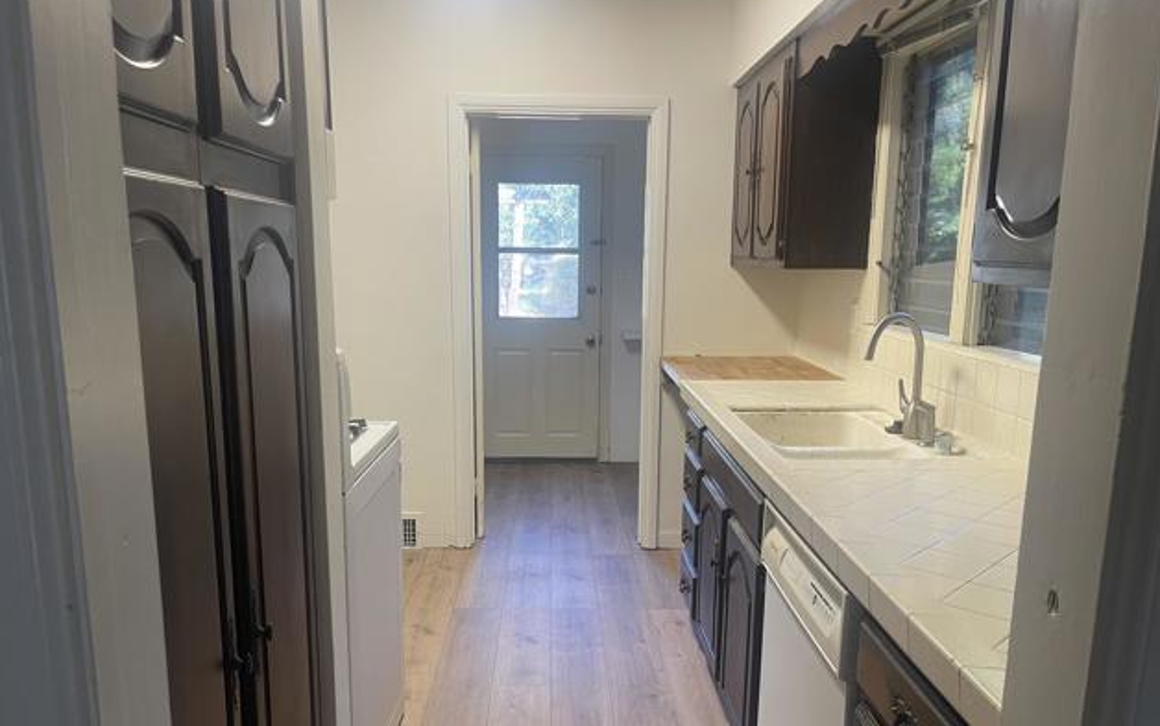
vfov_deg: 45.8
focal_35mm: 27
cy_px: 430
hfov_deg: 68.4
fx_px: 854
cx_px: 574
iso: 80
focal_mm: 5.1
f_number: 1.6
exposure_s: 1/60
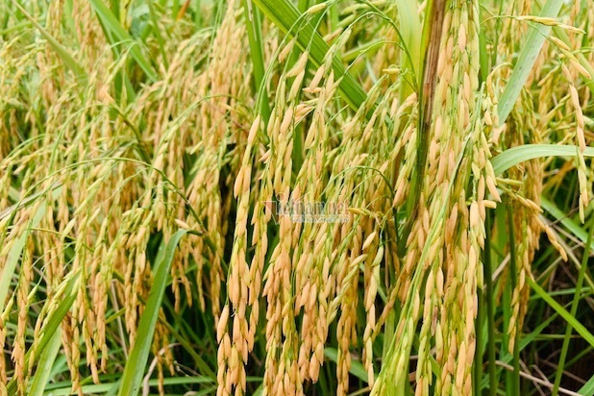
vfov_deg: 46.4
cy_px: 210
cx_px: 306
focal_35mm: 28
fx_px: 462
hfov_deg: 65.5
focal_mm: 4.25
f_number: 1.8
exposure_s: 1/261
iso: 25
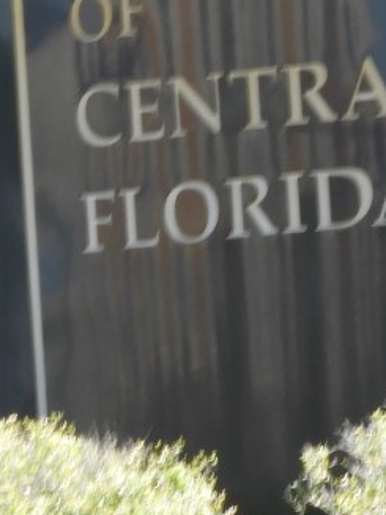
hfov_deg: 2.9
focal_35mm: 506
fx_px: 7528
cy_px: 91
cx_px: -2
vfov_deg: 3.9
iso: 100
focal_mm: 20.6
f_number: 5
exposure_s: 1/100
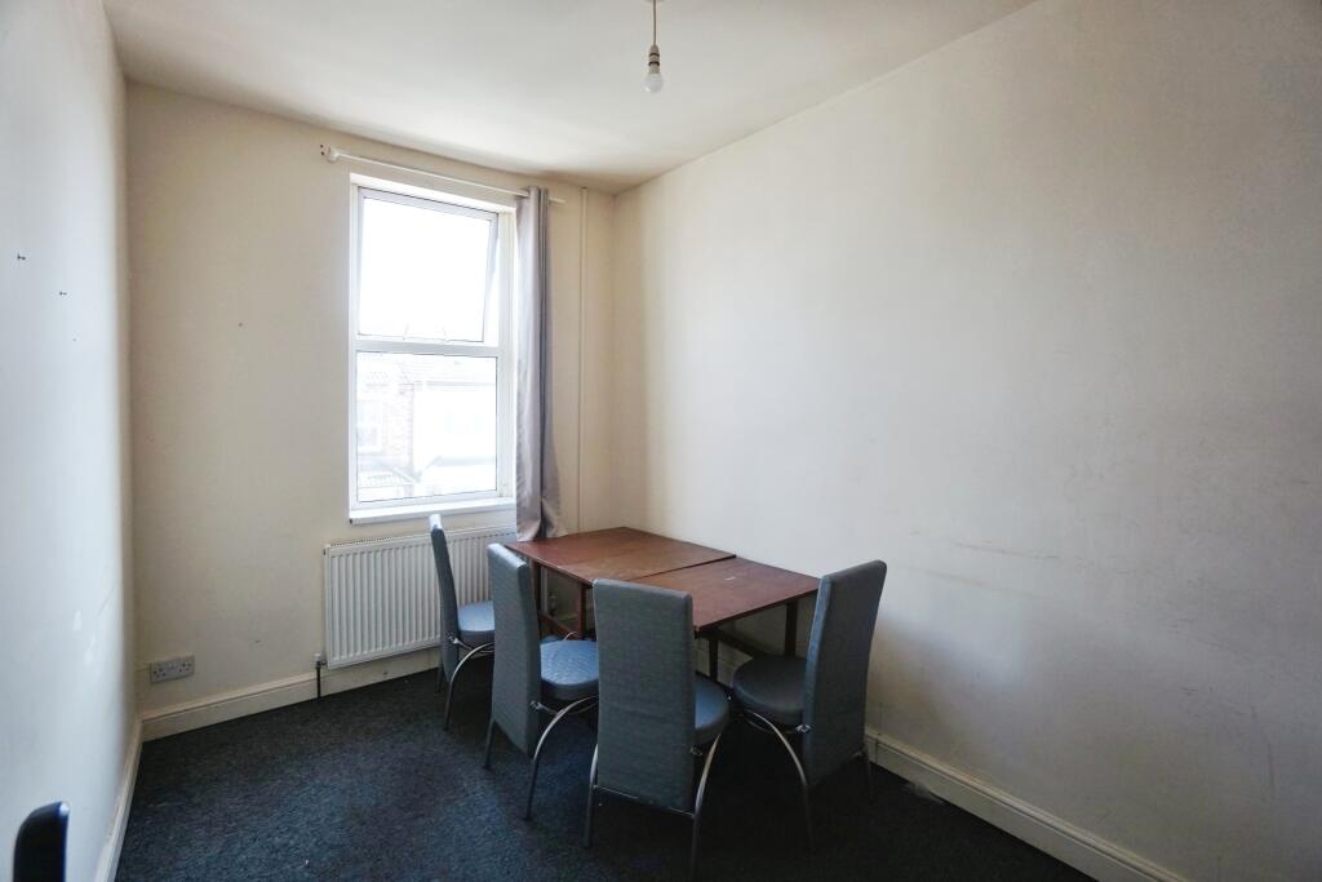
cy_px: 441
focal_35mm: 15
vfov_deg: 77.3
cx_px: 661
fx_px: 551
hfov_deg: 100.4
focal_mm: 10
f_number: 4
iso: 400
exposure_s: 1/160
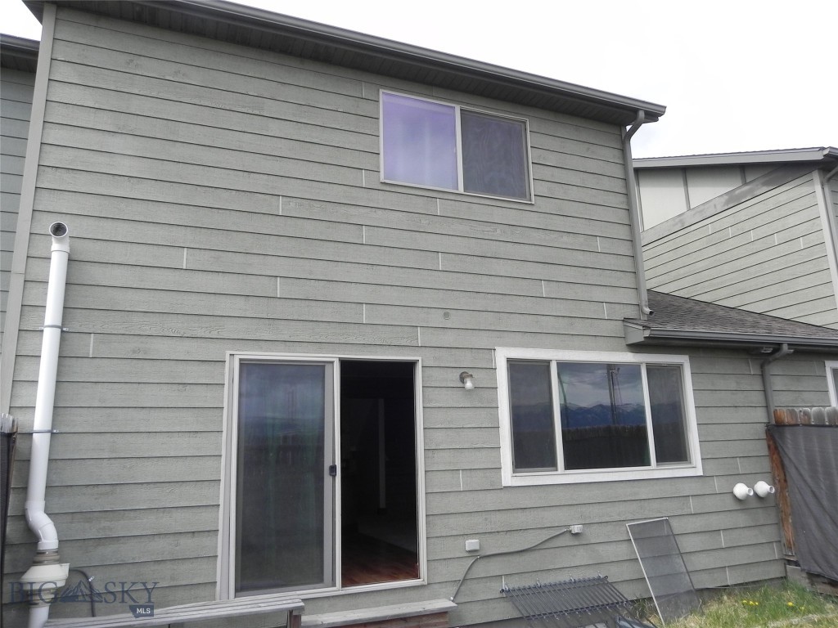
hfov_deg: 67.3
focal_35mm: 26
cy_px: 314
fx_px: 629
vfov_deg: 53.1
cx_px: 419
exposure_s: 1/340
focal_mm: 4.6
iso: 160
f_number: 6.3
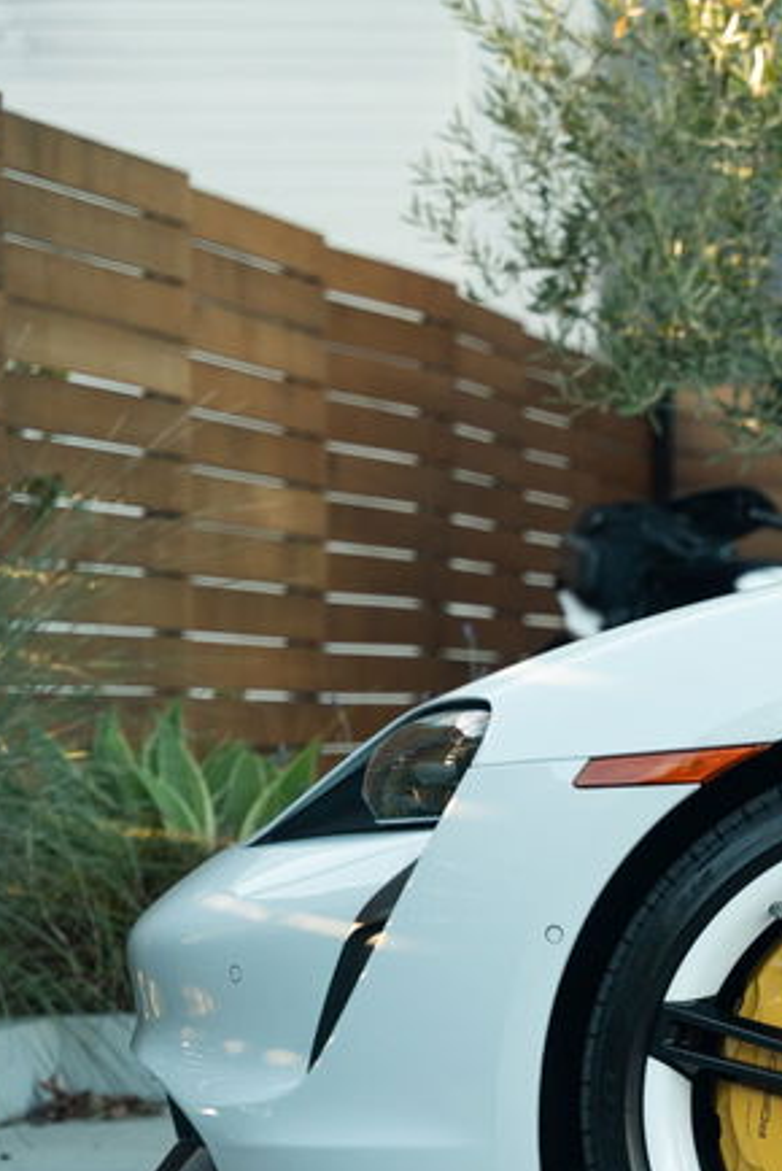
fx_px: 5367
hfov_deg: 8.1
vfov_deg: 12.4
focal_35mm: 165
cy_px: 828
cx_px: 1259
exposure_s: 1/200
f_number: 2.8
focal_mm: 70
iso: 250
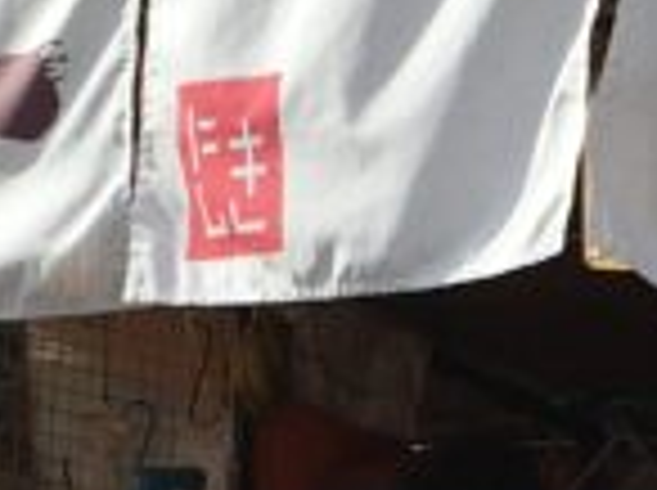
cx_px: 756
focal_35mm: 204
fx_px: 3865
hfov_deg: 9.6
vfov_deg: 7.2
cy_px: 692
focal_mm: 4.15
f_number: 2.2
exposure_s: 1/1570
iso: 25
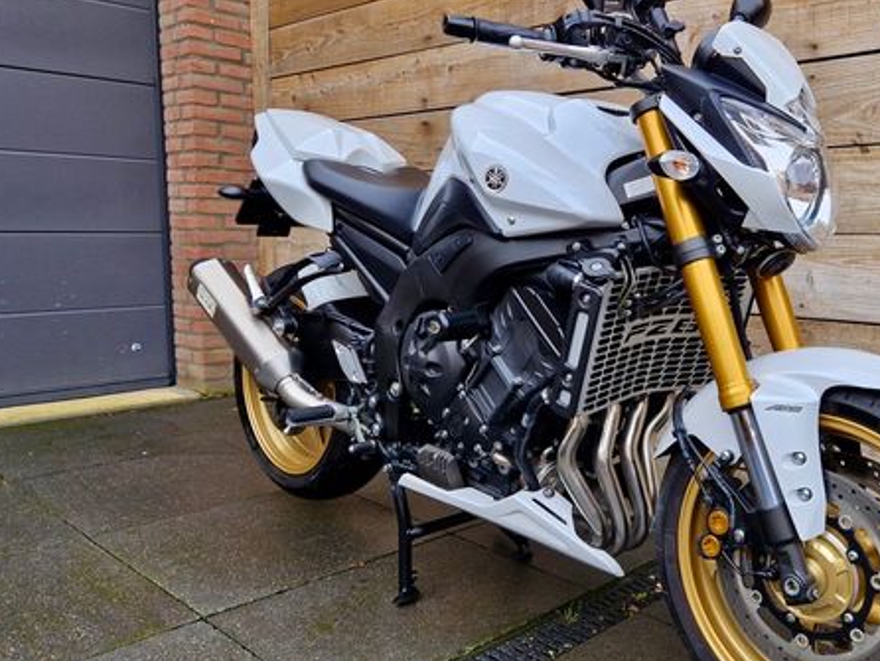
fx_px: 839
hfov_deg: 53.7
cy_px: 308
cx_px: 620
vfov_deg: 43.0
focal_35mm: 33
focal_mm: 5.4
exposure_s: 1/180
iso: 50
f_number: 1.8
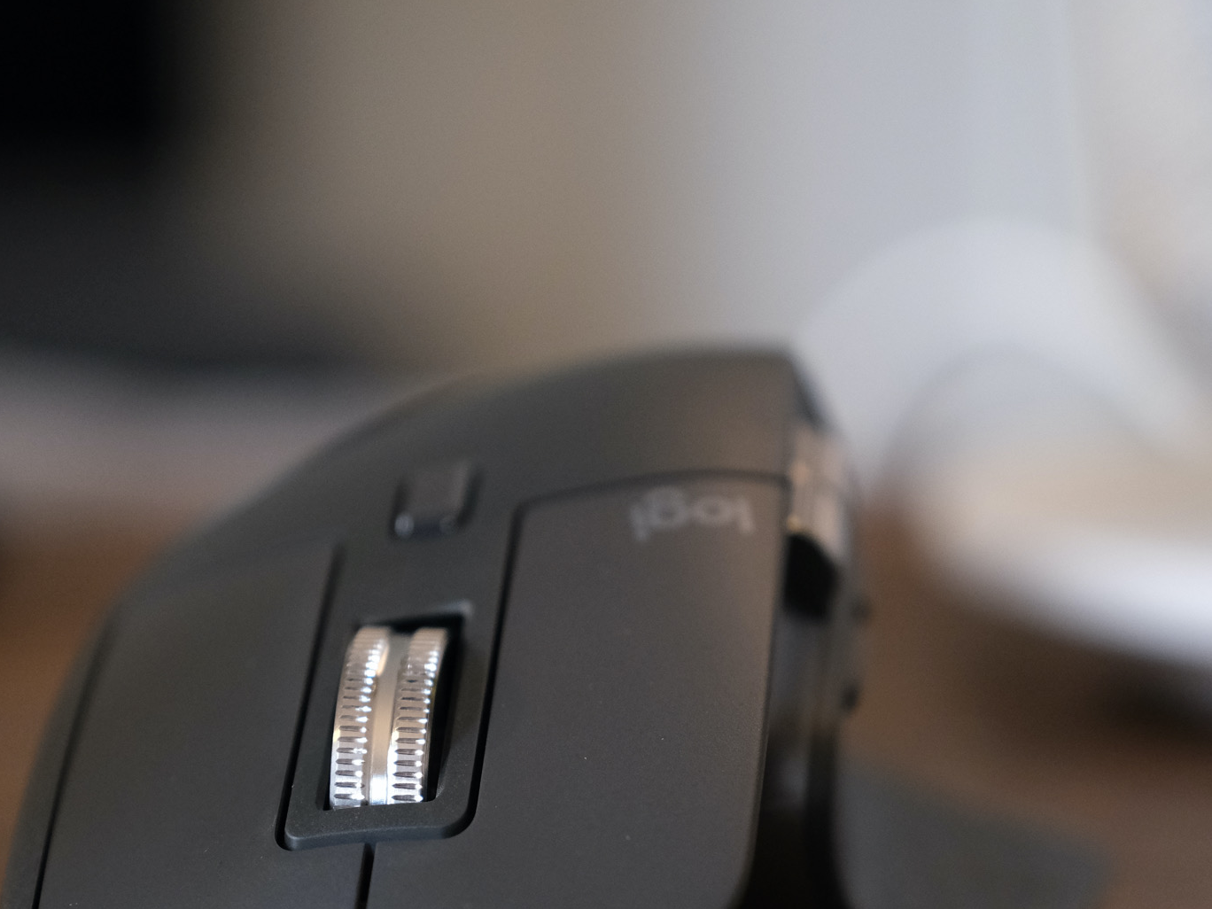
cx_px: 579
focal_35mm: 140
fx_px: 4902
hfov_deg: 14.1
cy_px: 626
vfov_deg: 10.6
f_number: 2.8
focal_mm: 55
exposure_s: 1/80
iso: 1600
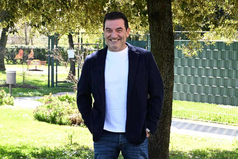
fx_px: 297
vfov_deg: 29.9
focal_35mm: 45
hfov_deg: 43.6
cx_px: 119
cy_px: 80
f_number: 8
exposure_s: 1/320
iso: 1000
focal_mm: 45
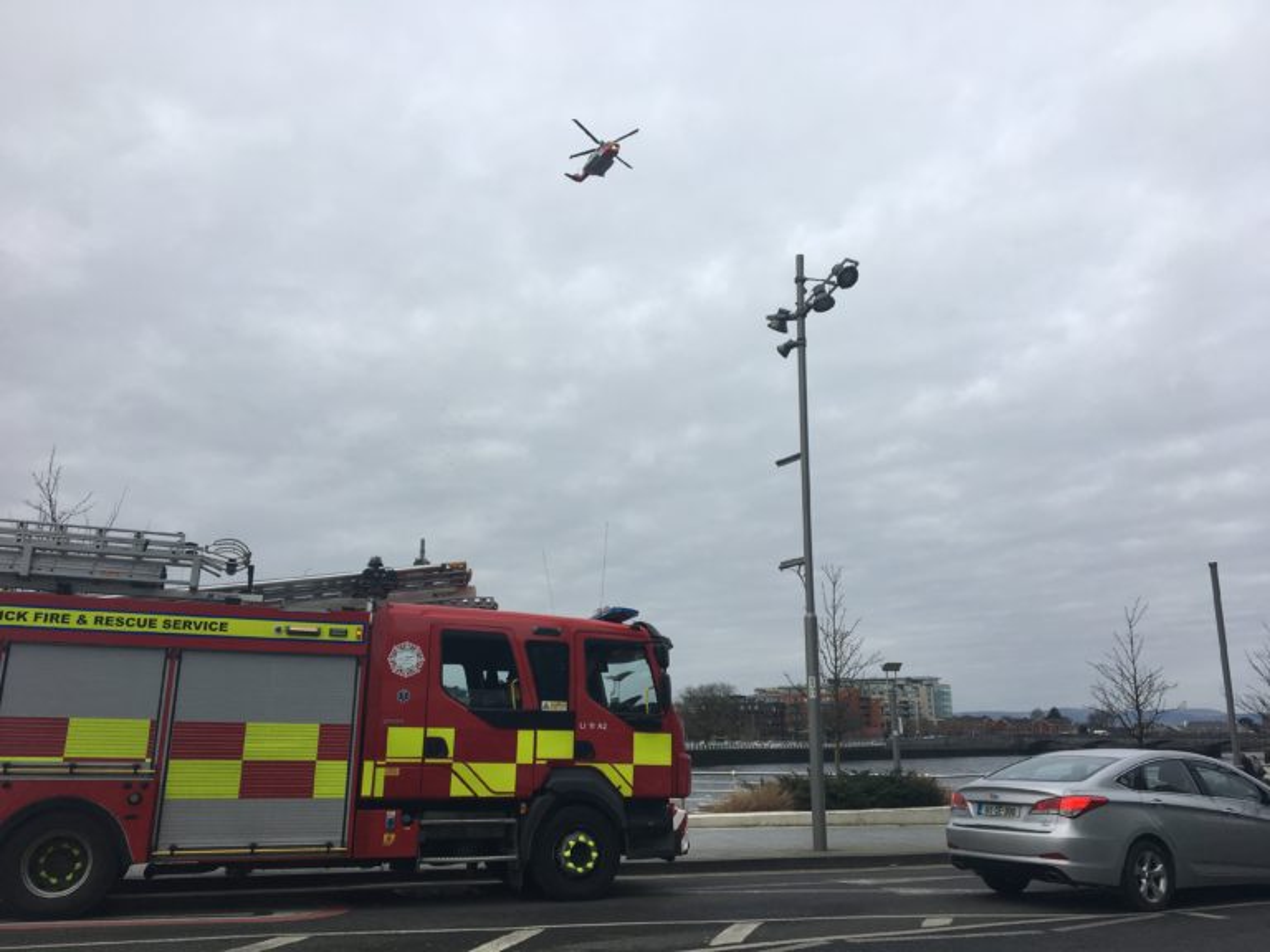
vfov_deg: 48.2
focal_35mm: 29
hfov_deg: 61.7
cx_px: 635
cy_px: 476
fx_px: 1064
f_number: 2.2
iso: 25
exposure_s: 1/761
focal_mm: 4.15
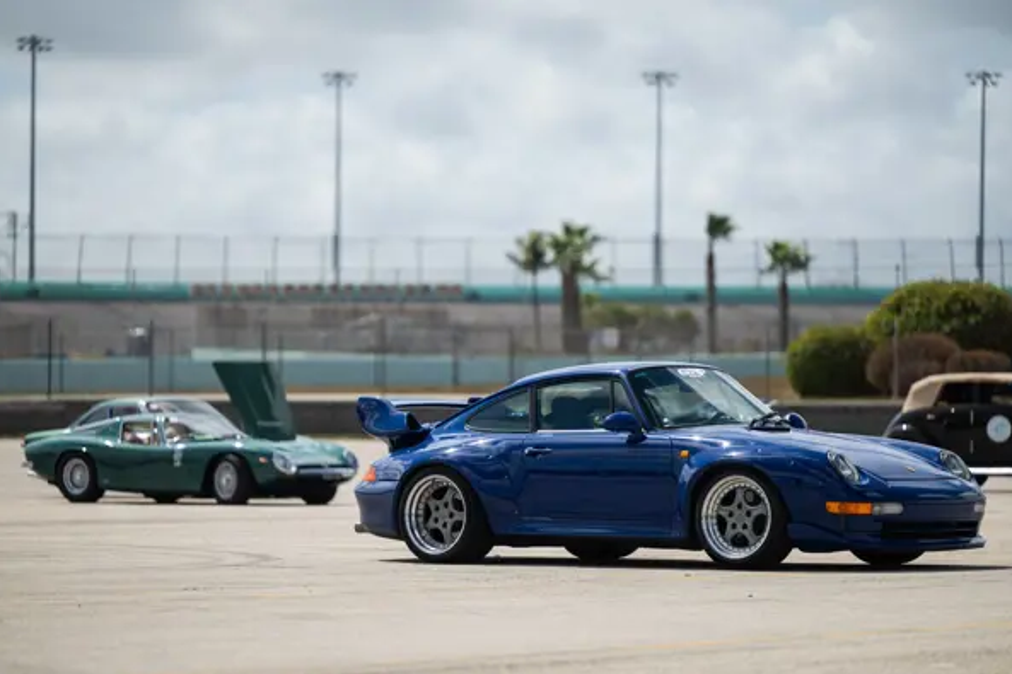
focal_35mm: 162
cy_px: 338
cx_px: 505
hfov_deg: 12.7
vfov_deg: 8.5
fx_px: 4552
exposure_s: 1/3200
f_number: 2.8
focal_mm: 160
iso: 64
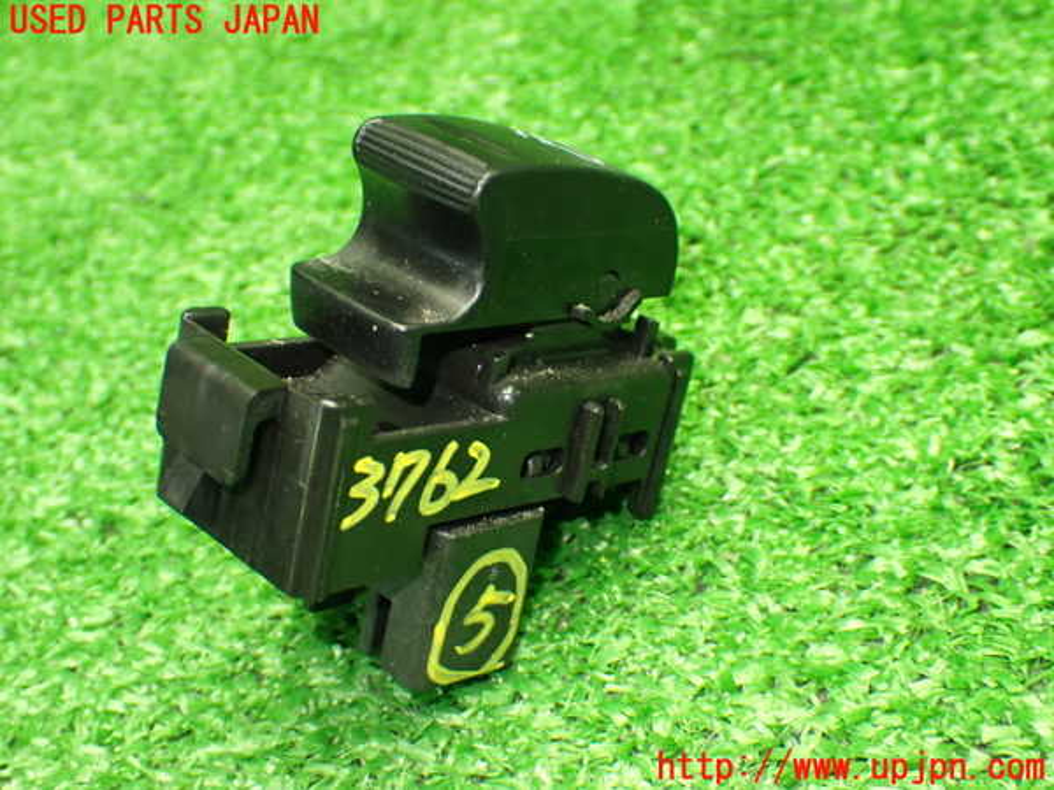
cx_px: 527
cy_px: 395
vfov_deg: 29.1
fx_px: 1522
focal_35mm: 50
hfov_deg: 38.2
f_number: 3.2
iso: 800
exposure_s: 1/50
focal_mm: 9.01
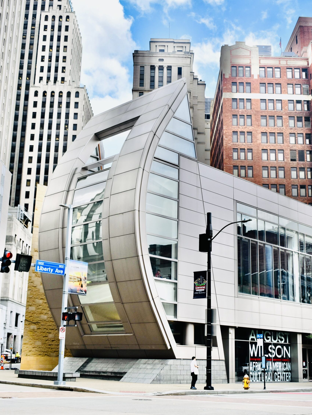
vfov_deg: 40.0
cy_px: 208
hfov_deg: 30.5
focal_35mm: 48
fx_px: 571
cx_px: 157
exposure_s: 1/250
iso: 200
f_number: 8
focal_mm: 29
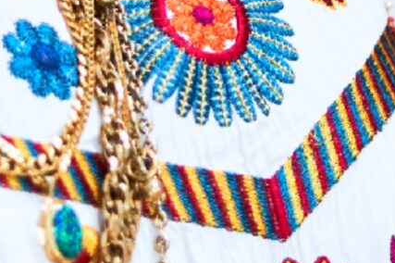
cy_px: -379
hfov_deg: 6.7
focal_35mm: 300
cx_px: 644
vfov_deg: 4.5
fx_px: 3289
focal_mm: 50
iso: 400
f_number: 2
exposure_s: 1/400
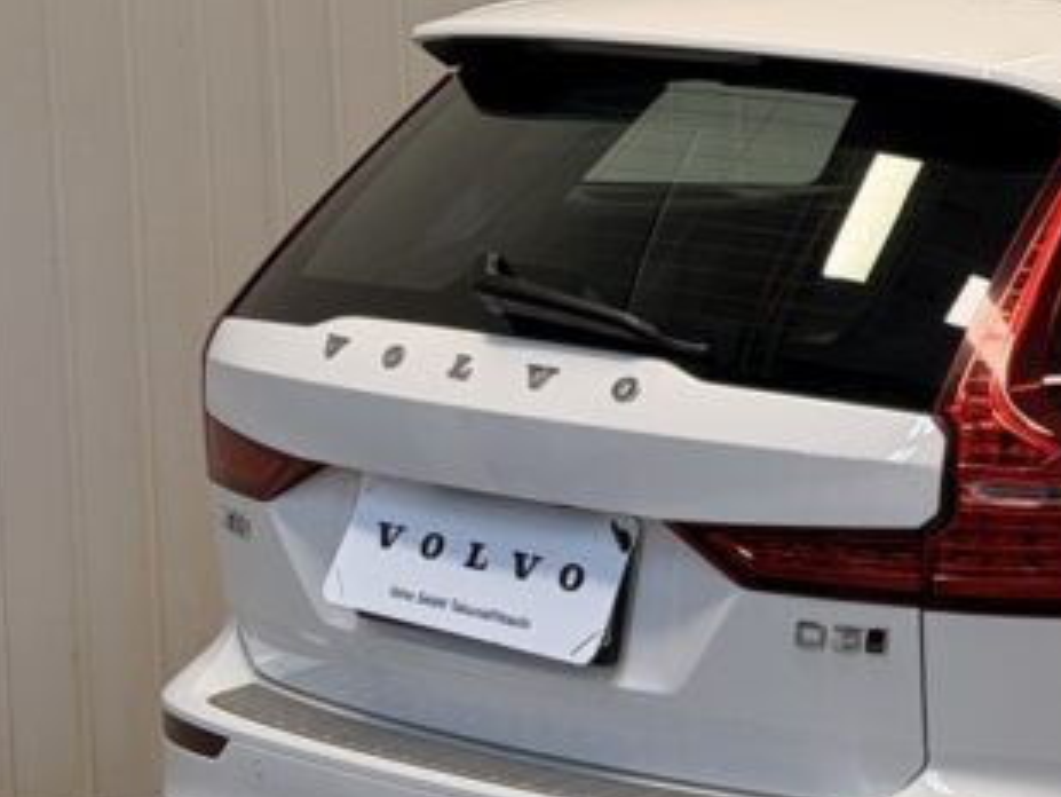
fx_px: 4875
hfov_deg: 11.8
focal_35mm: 159
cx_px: 1662
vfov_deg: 9.3
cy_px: 543
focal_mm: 6.76
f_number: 1.78
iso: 50
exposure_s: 1/100
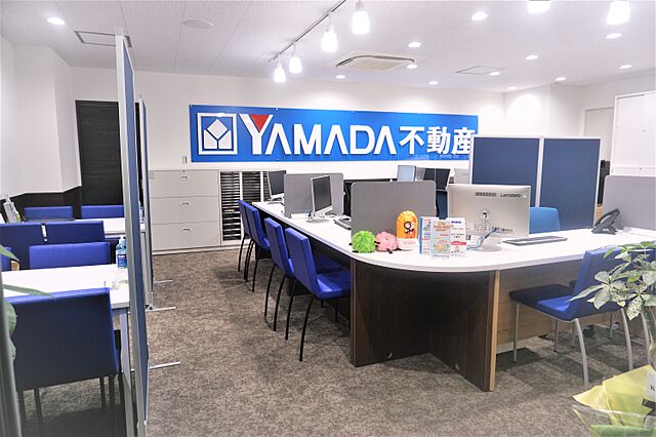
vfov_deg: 53.1
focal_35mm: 24
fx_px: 437
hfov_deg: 73.8
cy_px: 218
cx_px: 328
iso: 250
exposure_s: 1/60
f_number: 3.5
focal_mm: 16
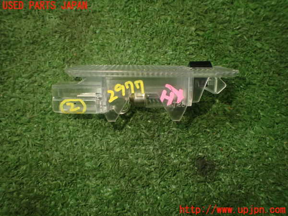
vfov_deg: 46.8
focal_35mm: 30
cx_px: 144
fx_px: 250
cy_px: 108
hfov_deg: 60.0
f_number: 2.3
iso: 250
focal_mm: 5.4
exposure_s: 1/125
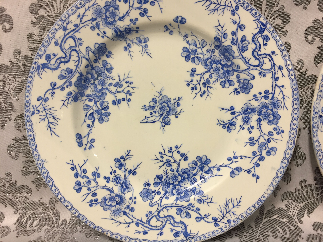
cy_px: 121
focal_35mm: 29
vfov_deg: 48.2
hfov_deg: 61.7
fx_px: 271
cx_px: 162
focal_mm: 4.15
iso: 80
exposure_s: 1/33
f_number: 2.2
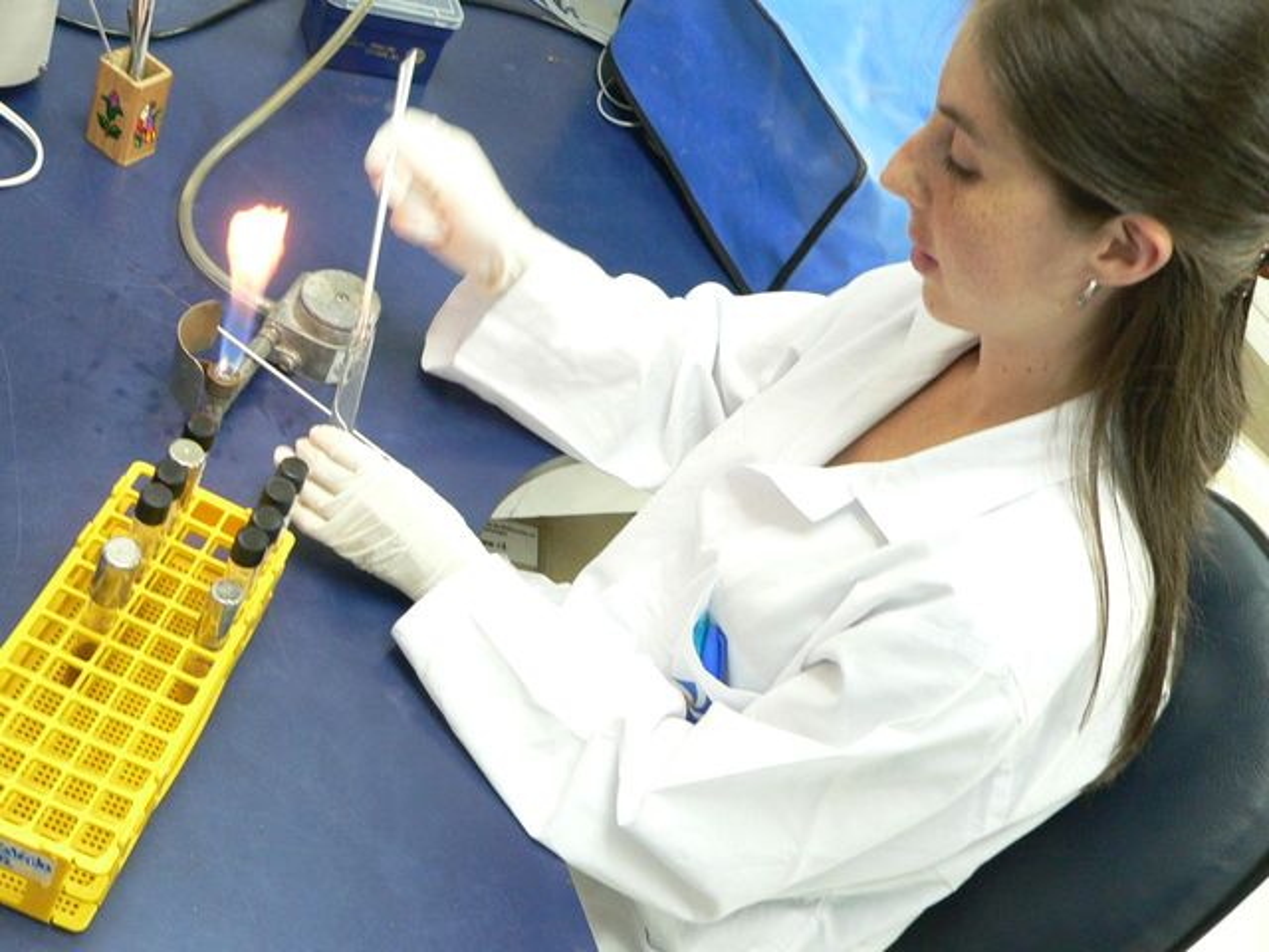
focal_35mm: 41
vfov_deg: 35.1
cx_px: 634
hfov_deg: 45.8
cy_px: 476
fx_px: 1503
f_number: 2.8
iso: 200
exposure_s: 1/5
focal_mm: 6.8
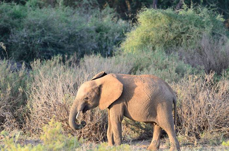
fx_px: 2189
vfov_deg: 4.0
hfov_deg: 6.0
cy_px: 76
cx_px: 114
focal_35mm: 345
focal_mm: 230
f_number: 5.3
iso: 800
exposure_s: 1/320
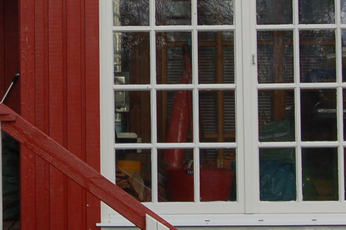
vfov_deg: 7.9
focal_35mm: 172
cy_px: -21
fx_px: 1651
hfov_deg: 11.9
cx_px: 11
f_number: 8
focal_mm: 28
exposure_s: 1/250
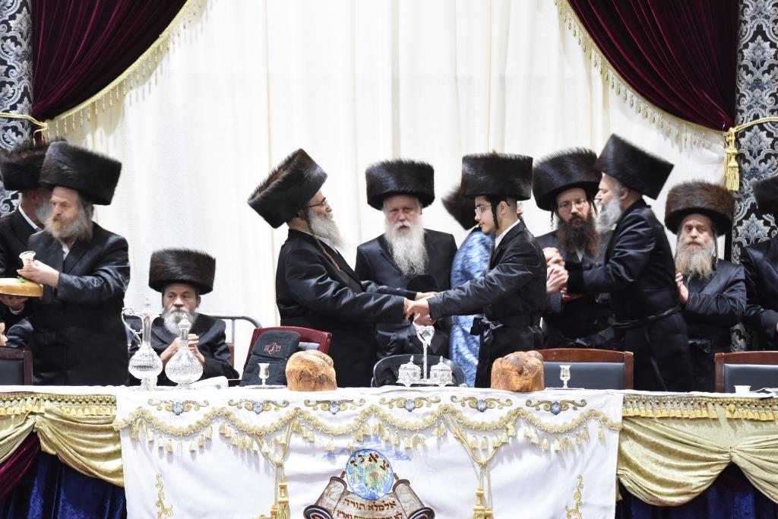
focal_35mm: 240
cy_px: 260
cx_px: 389
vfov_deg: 5.7
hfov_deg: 8.6
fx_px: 5187
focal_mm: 240
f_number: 5.3
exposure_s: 1/100
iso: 4000
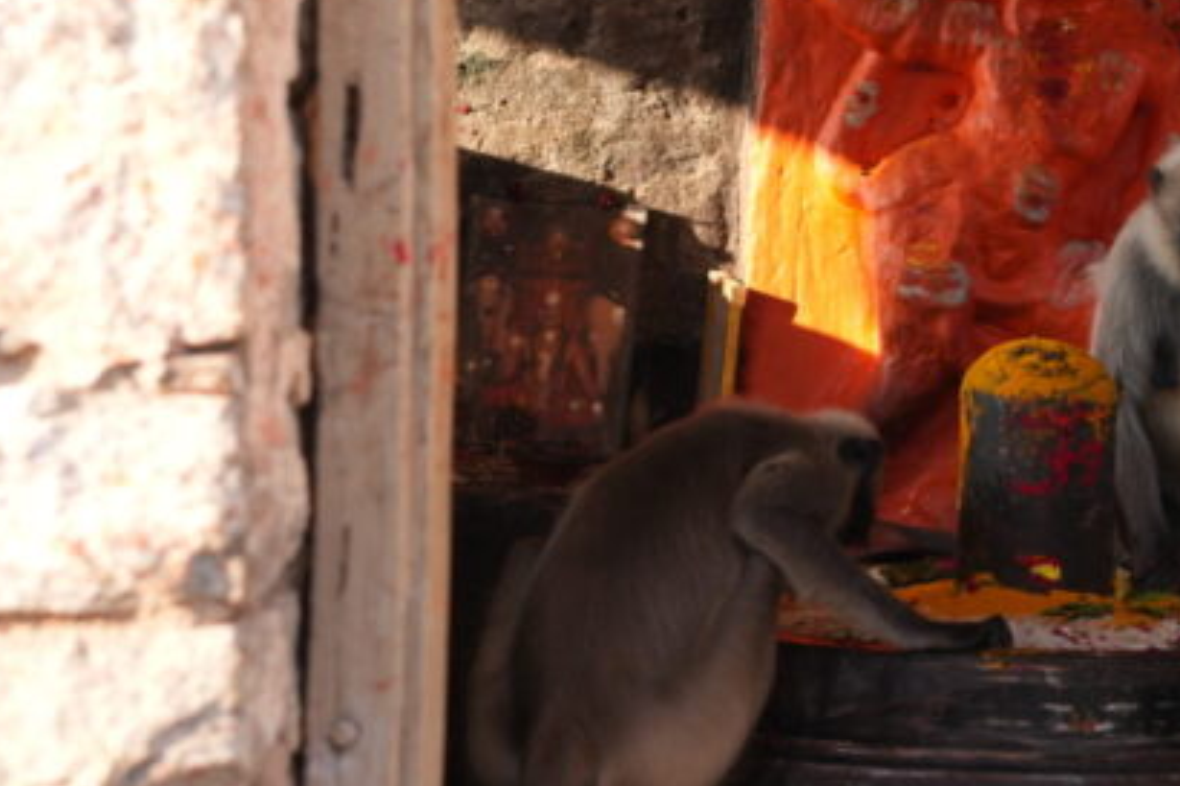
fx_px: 4095
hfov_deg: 16.3
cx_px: 976
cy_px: 180
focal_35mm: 125
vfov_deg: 10.9
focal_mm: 50
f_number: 2.5
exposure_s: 1/500
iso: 250
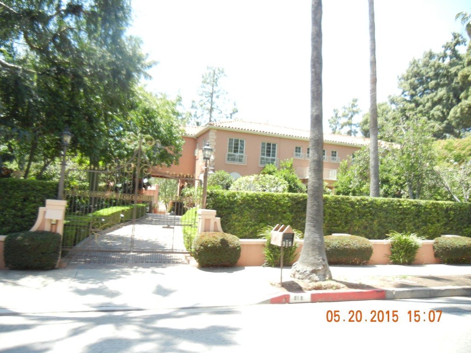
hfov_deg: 60.0
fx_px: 408
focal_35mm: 30
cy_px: 176
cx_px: 236
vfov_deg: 46.8
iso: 160
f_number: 3.5
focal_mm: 5.4
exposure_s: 1/226
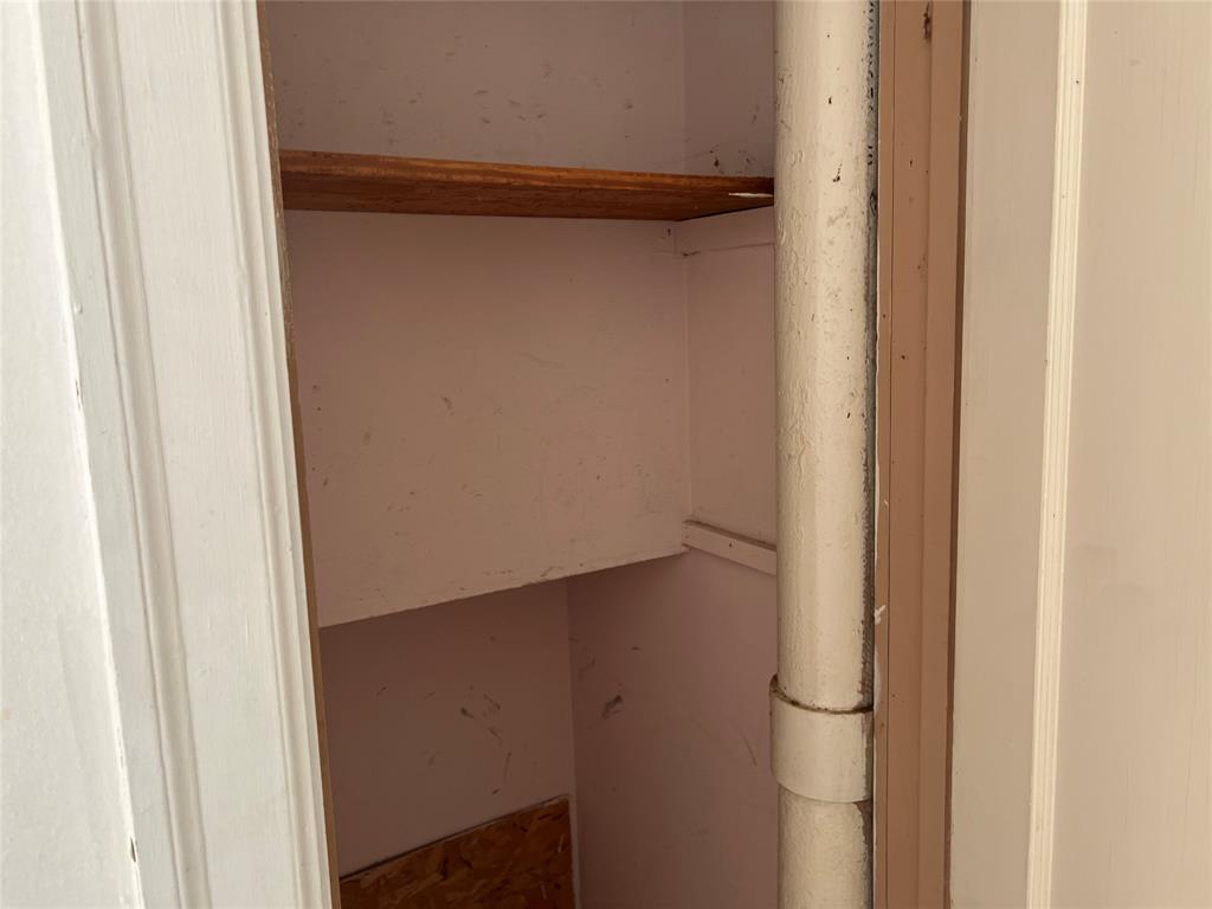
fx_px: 910
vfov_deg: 53.1
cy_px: 454
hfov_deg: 67.3
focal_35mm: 26
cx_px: 606
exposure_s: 1/109
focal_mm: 5.7
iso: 125
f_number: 1.5
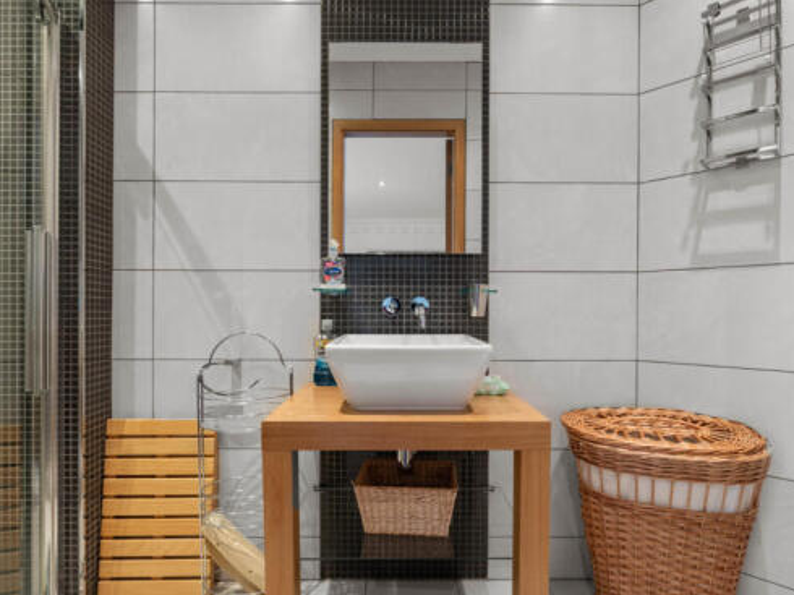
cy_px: 328
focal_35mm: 18
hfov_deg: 87.8
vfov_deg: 71.3
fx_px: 413
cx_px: 398
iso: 640
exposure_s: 1/4
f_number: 8
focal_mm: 14
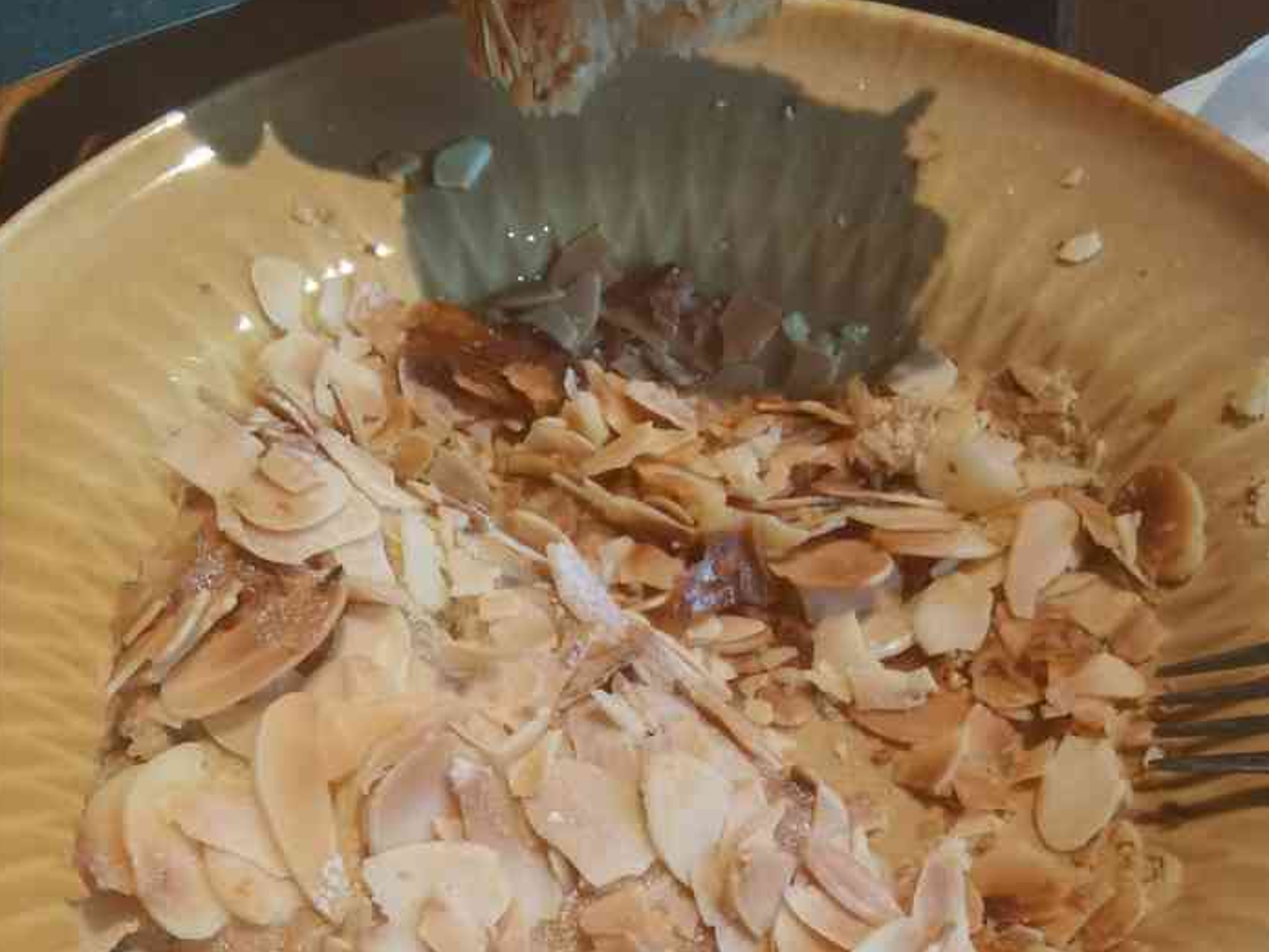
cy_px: 784
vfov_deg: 38.9
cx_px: 632
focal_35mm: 35
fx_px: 1283
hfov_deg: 52.6
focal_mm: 2.26
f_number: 2.2
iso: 80
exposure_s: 1/100
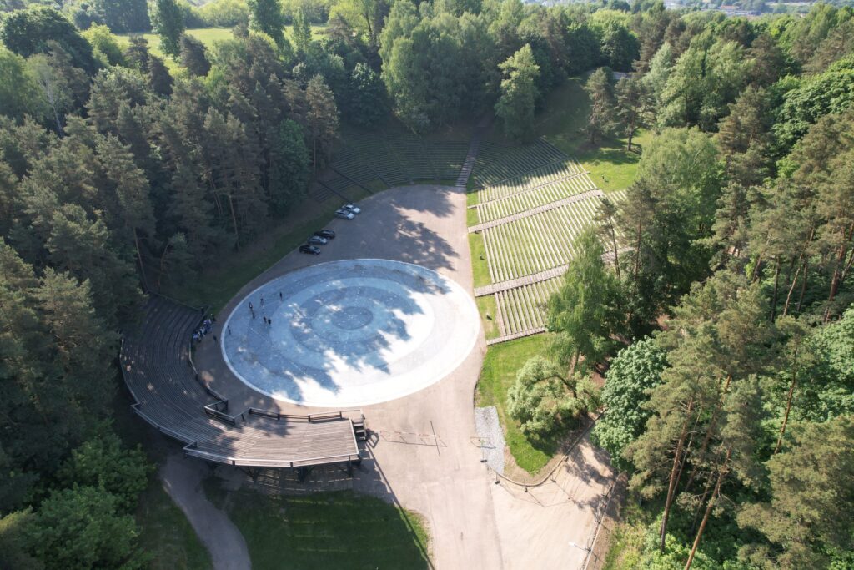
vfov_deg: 57.2
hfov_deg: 78.6
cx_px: 427
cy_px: 285
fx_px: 522
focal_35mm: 22
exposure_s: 1/500
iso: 100
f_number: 2.8
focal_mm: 8.38
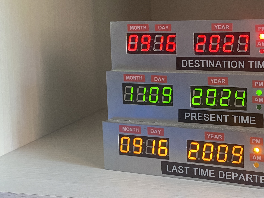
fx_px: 412
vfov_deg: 27.0
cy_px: 75
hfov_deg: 34.5
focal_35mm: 54
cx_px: 208
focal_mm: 4.25
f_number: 1.8
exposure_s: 1/51
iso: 500
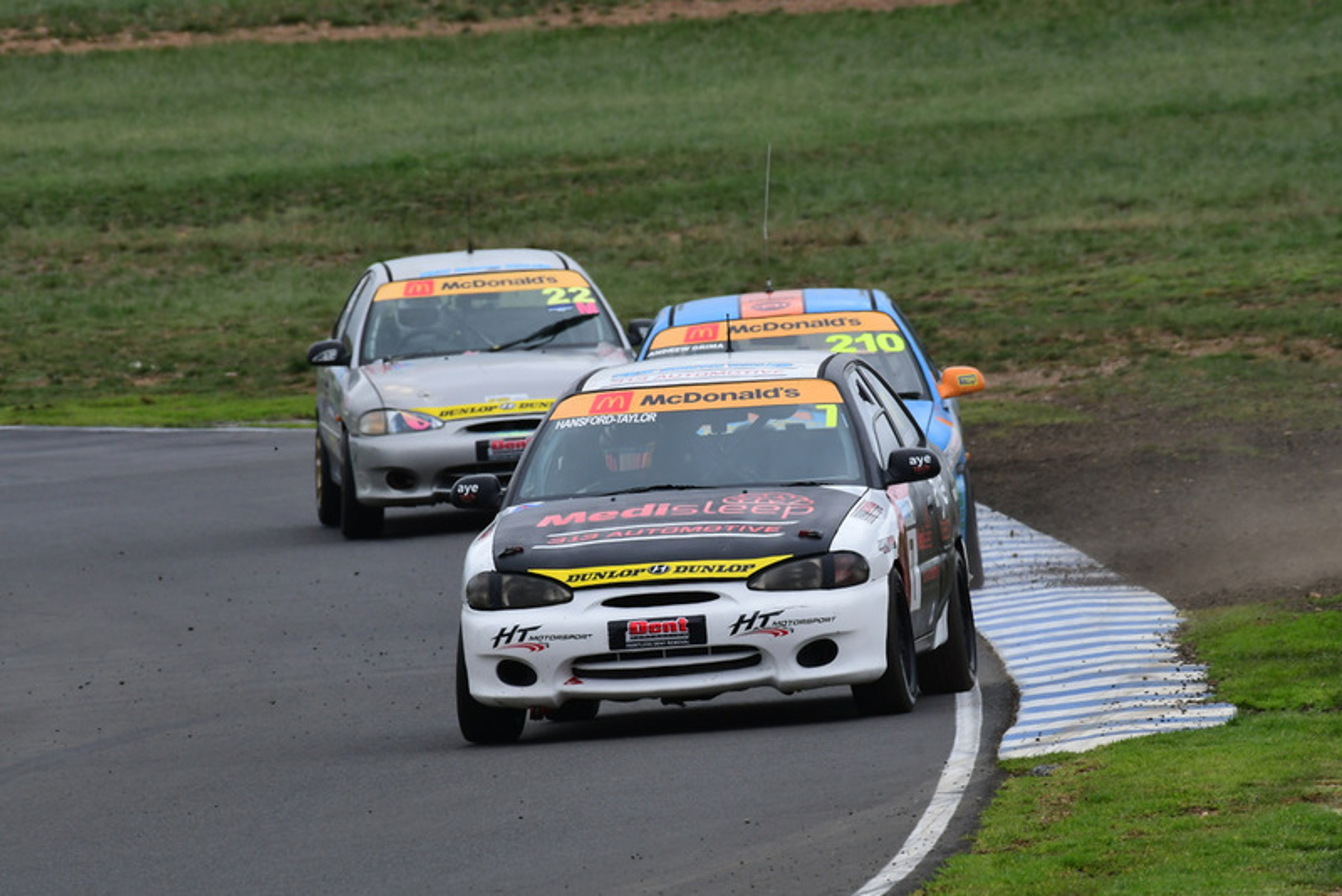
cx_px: 671
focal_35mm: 750
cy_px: 448
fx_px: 27967
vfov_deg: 1.8
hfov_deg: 2.7
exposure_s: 1/640
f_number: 13
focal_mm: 500
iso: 640
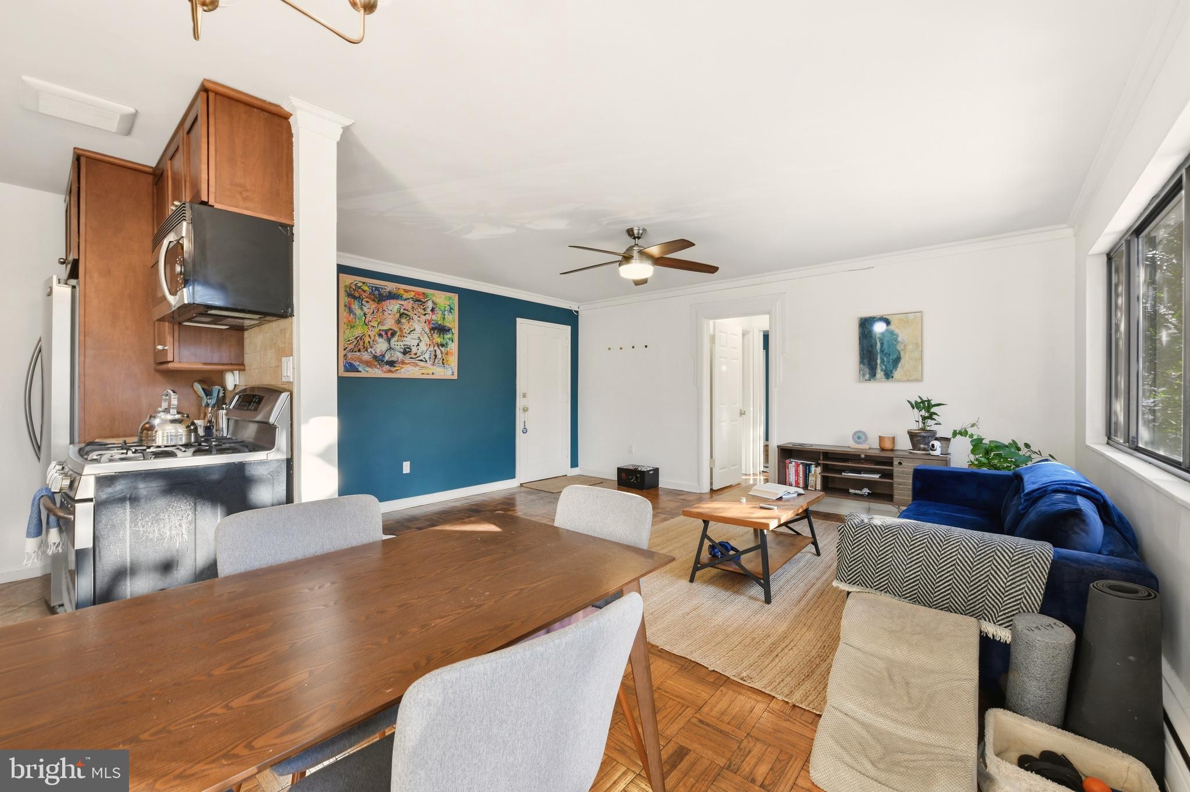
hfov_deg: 104.3
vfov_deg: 81.2
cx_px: 595
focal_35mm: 14
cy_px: 396
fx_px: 463
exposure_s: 1/30
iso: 250
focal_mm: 14
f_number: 10
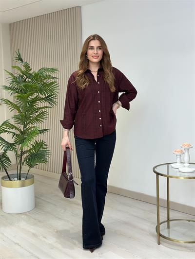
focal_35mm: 48
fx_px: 360
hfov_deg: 30.3
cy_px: 130
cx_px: 98
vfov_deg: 39.6
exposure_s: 1/138
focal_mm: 6.86
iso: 64
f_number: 1.78
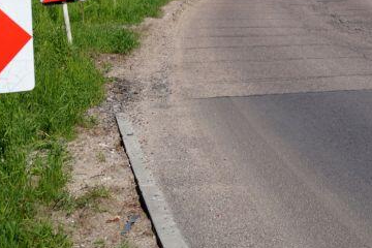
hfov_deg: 24.5
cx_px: 348
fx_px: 827
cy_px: 14
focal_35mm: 80
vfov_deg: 16.8
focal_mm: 24
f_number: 5
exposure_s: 1/1000
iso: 100
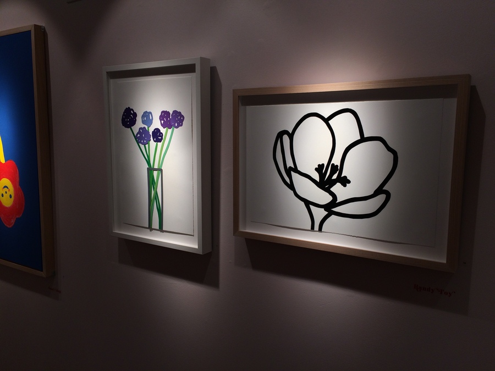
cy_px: 186
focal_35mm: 29
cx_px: 248
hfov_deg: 61.7
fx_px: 415
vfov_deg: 48.2
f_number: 2.2
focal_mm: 4.15
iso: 32
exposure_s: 1/181
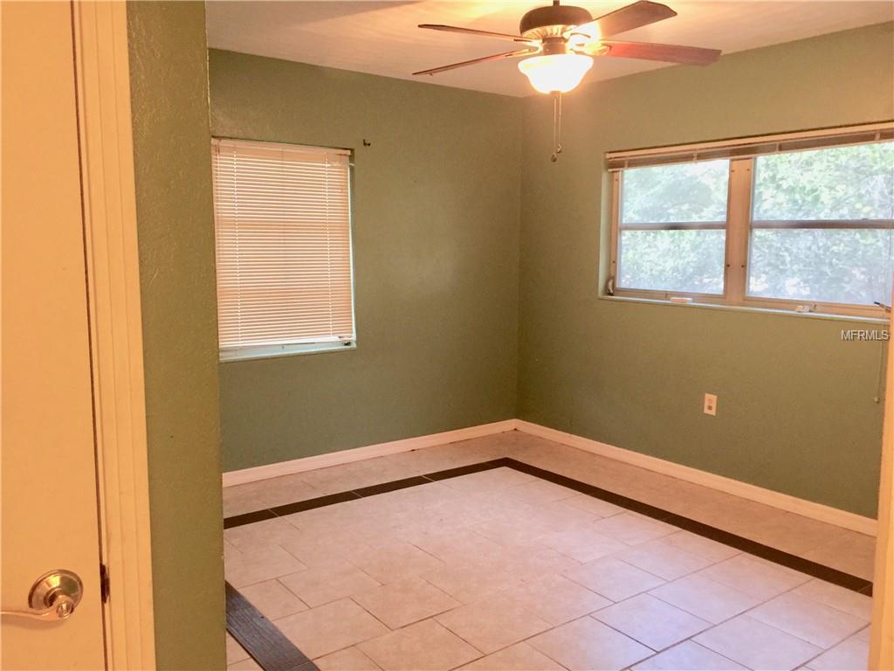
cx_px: 447
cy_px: 336
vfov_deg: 48.2
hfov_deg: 61.7
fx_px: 749
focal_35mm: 29
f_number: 2.2
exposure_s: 1/8
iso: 100
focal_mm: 4.15
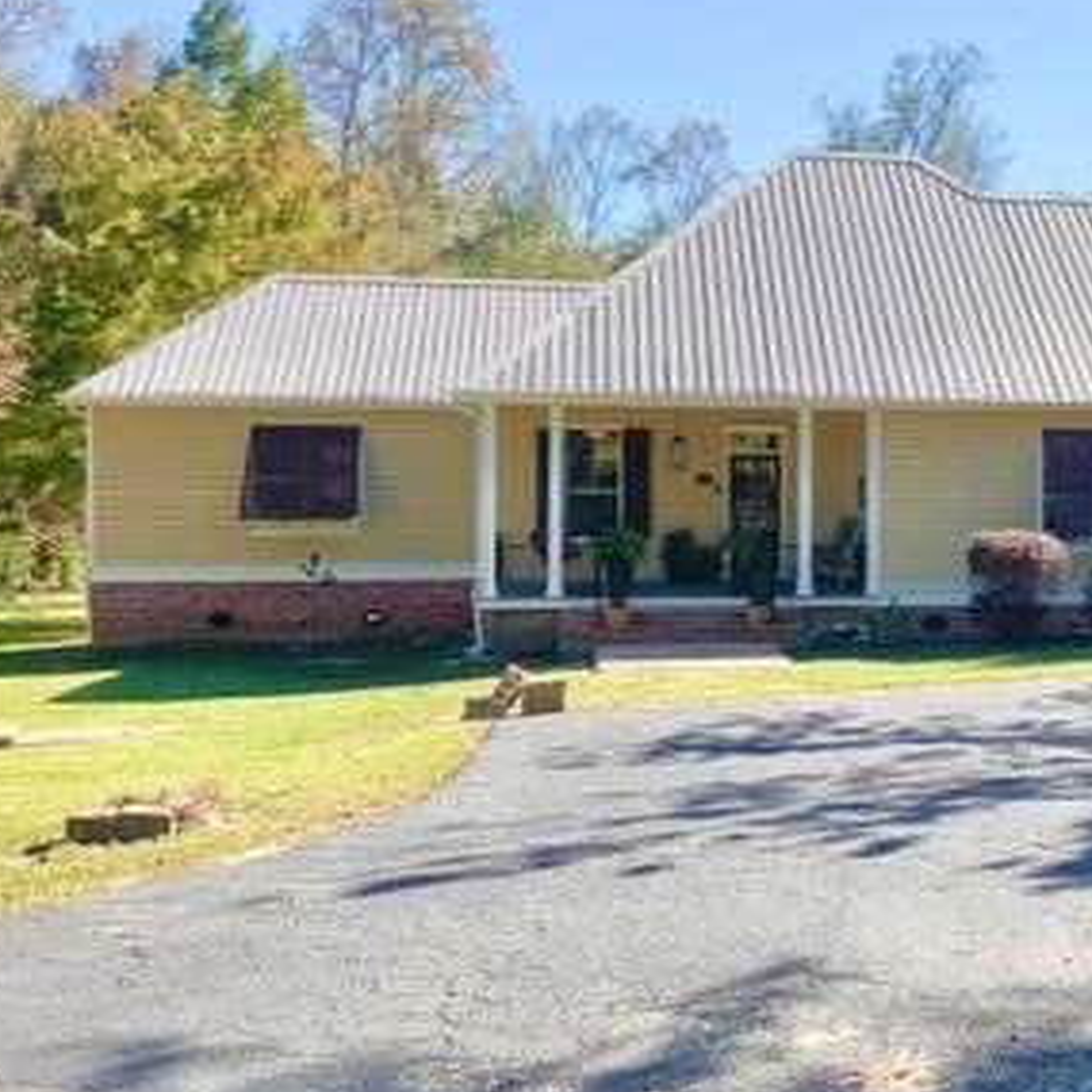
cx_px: 835
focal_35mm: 45
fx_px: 1606
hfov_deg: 36.6
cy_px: 481
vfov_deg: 37.5
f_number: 1.8
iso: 16
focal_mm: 3
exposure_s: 1/1195
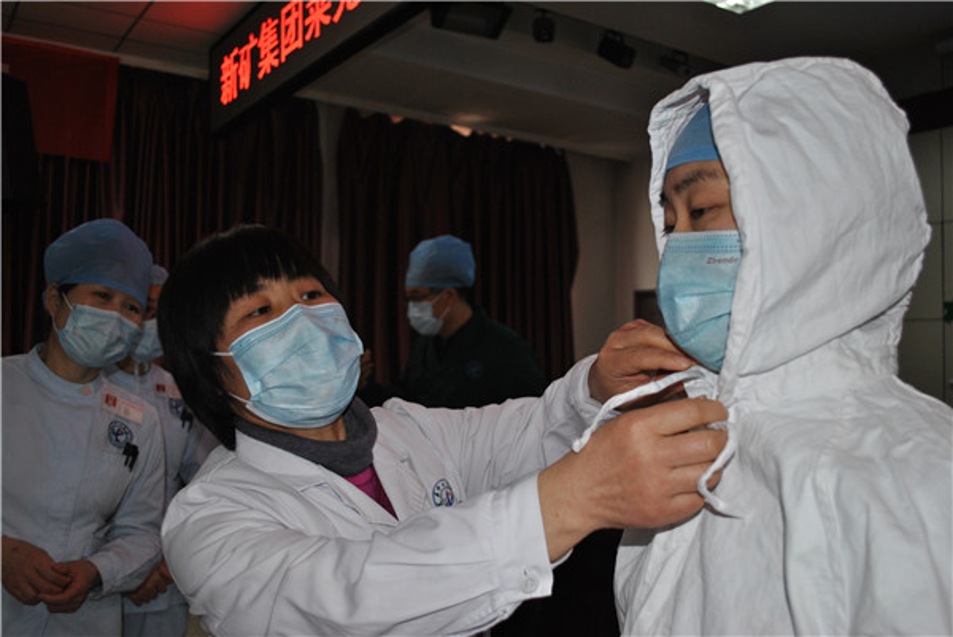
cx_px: 476
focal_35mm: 33
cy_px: 318
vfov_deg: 40.0
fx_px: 874
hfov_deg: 57.2
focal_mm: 22
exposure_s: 1/60
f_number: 4
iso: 200
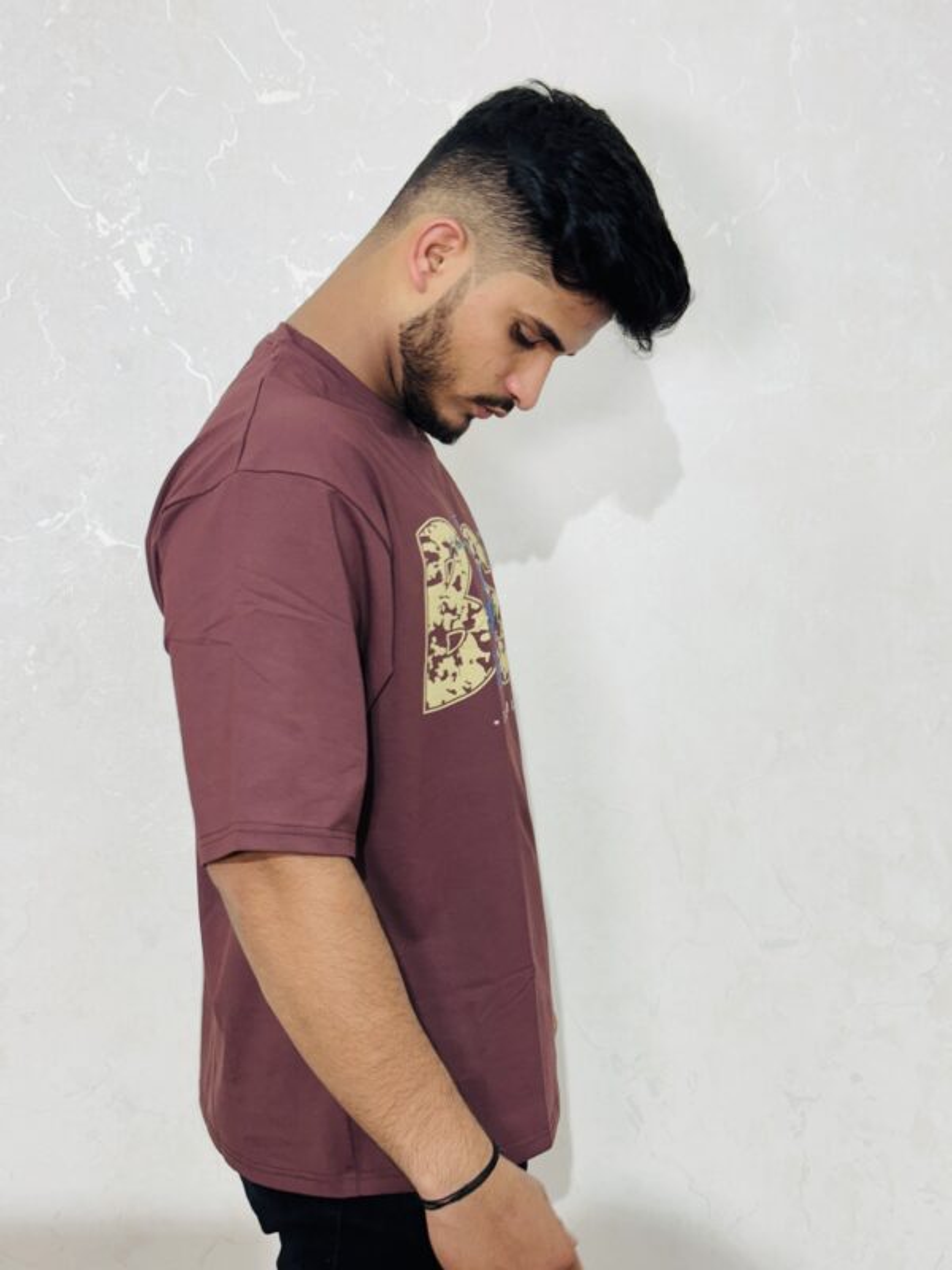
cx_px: 476
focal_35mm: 52
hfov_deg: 28.0
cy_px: 635
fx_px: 1907
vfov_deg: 36.8
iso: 25
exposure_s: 1/50
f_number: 1.6
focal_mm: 5.96
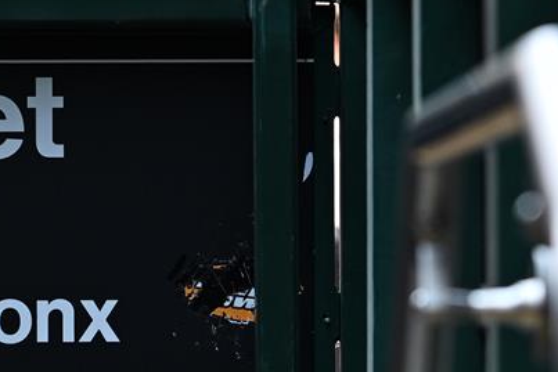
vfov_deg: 2.8
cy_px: 407
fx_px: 7752
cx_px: 451
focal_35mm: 500
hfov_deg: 4.1
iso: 320
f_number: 4
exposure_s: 1/400
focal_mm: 105
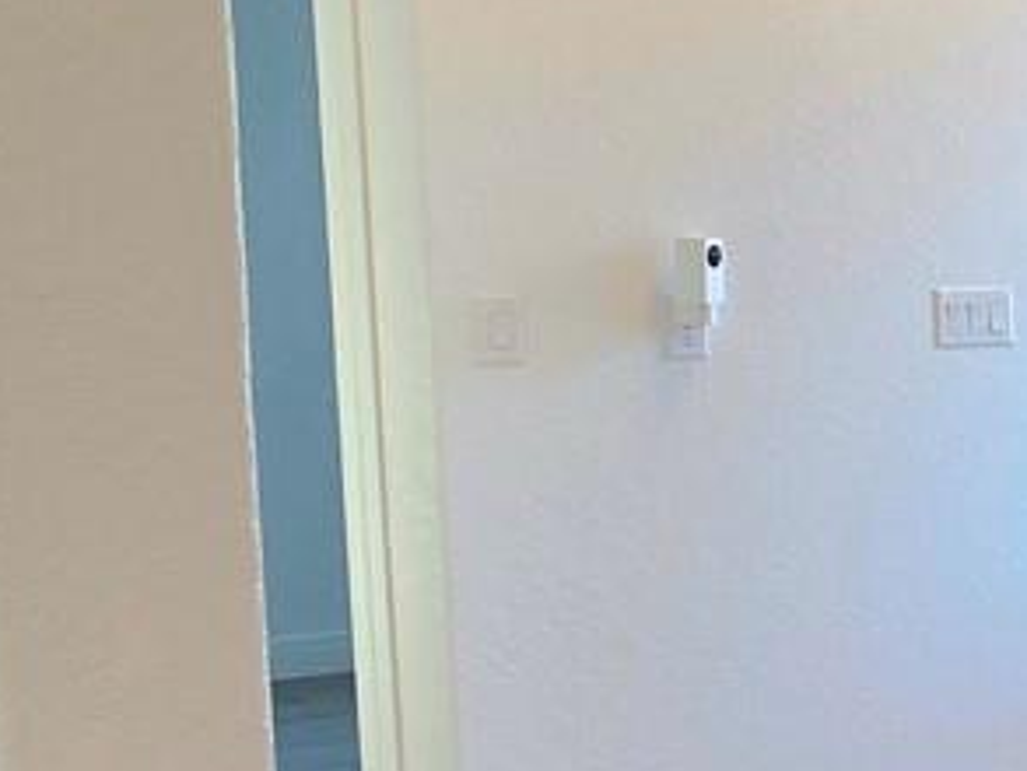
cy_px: 491
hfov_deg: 18.7
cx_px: 2001
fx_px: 2107
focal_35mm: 71
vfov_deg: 20.7
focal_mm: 2.2
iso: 125
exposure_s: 1/120
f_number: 1.9
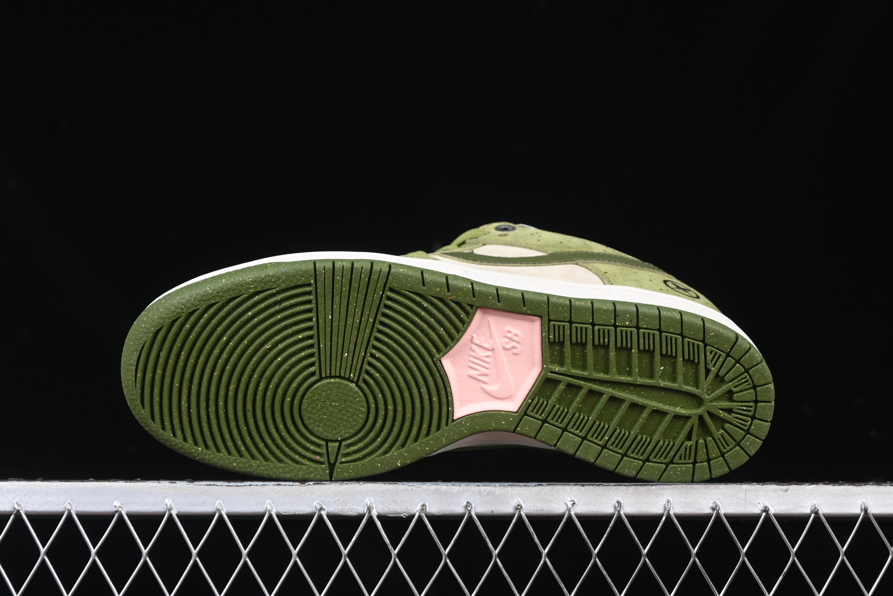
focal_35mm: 75
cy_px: 298
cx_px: 446
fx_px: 1860
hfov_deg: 27.0
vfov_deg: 18.2
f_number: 6.3
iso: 160
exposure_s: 1/60
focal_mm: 50
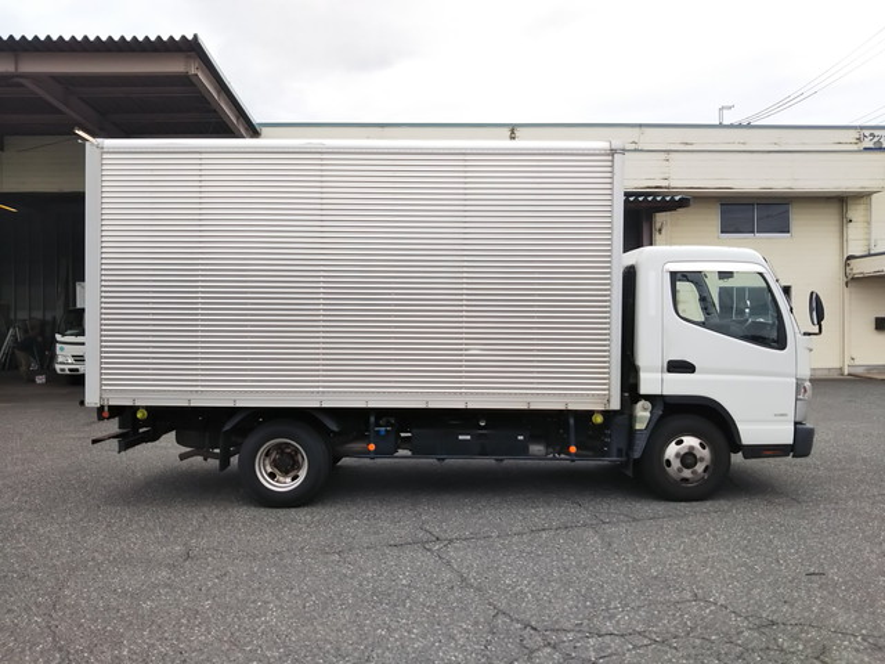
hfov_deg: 60.0
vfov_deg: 46.8
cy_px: 332
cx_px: 442
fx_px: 767
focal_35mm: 30
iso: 20
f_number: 2.2
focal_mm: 4
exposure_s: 1/587
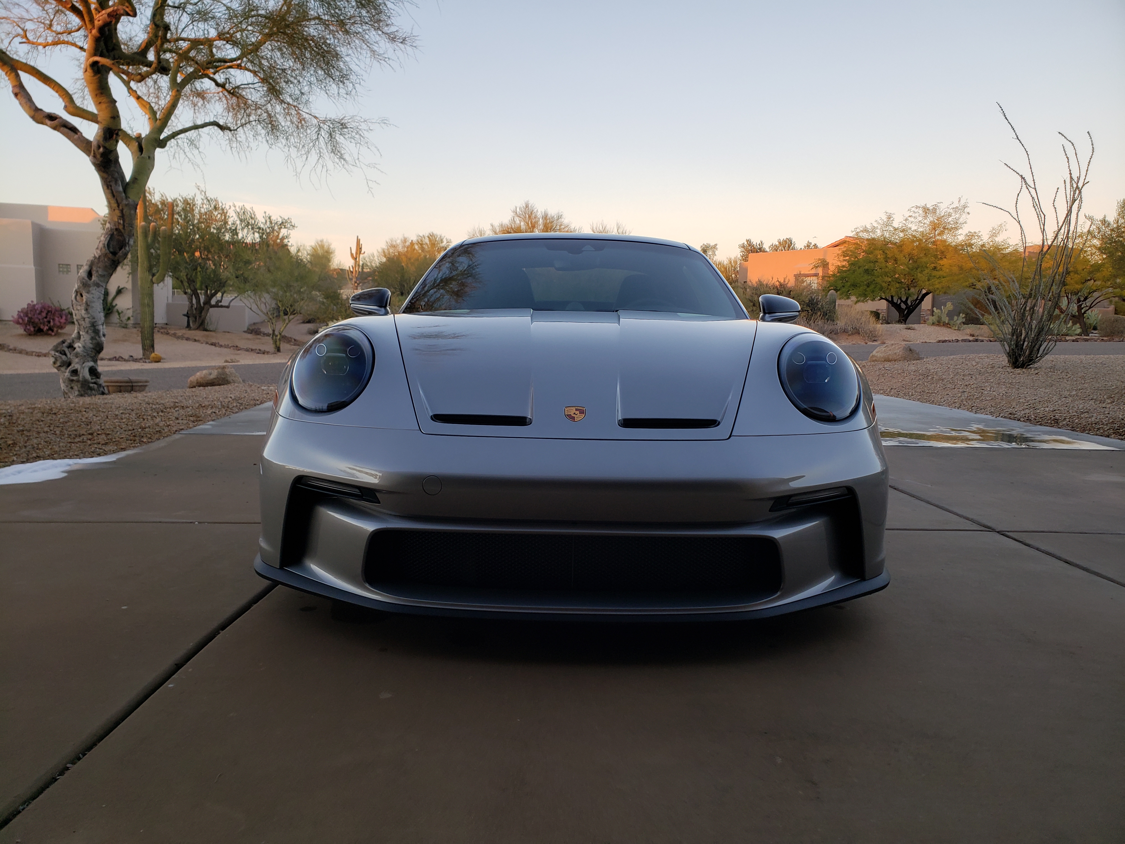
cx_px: 562
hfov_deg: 67.3
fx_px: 845
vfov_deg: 53.1
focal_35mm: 26
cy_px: 422
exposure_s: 1/100
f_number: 2.4
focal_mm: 4.3
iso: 64
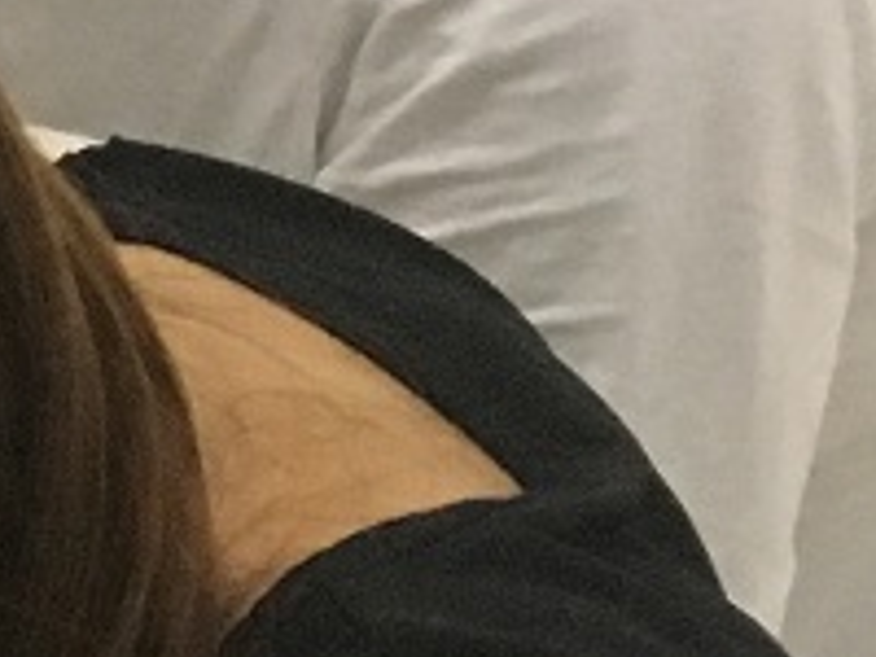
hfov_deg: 7.2
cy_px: -37
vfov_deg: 6.8
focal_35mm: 218
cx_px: -2374
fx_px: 5517
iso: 200
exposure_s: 1/24
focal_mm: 4.15
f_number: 2.2
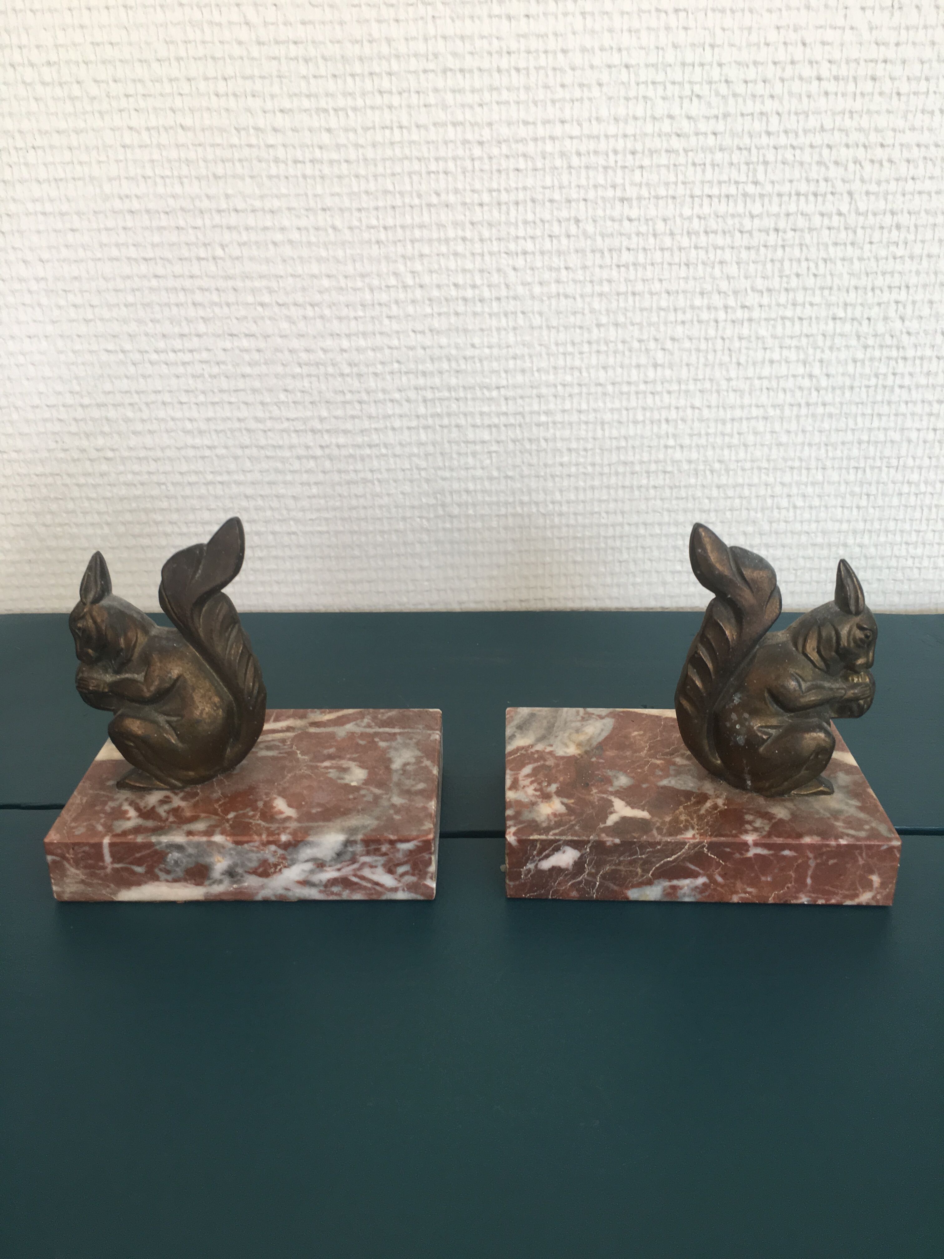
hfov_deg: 48.2
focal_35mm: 29
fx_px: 1054
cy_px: 630
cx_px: 472
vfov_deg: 61.7
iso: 32
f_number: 2.2
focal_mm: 4.15
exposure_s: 1/100
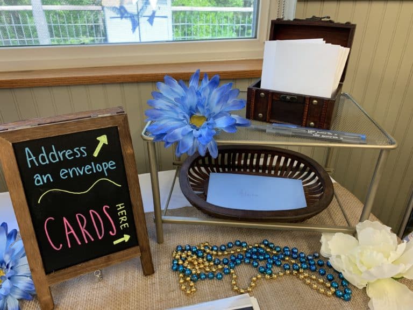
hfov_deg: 67.3
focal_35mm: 26
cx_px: 206
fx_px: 310
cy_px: 155
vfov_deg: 53.1
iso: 50
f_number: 1.8
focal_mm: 4.25
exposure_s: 1/60
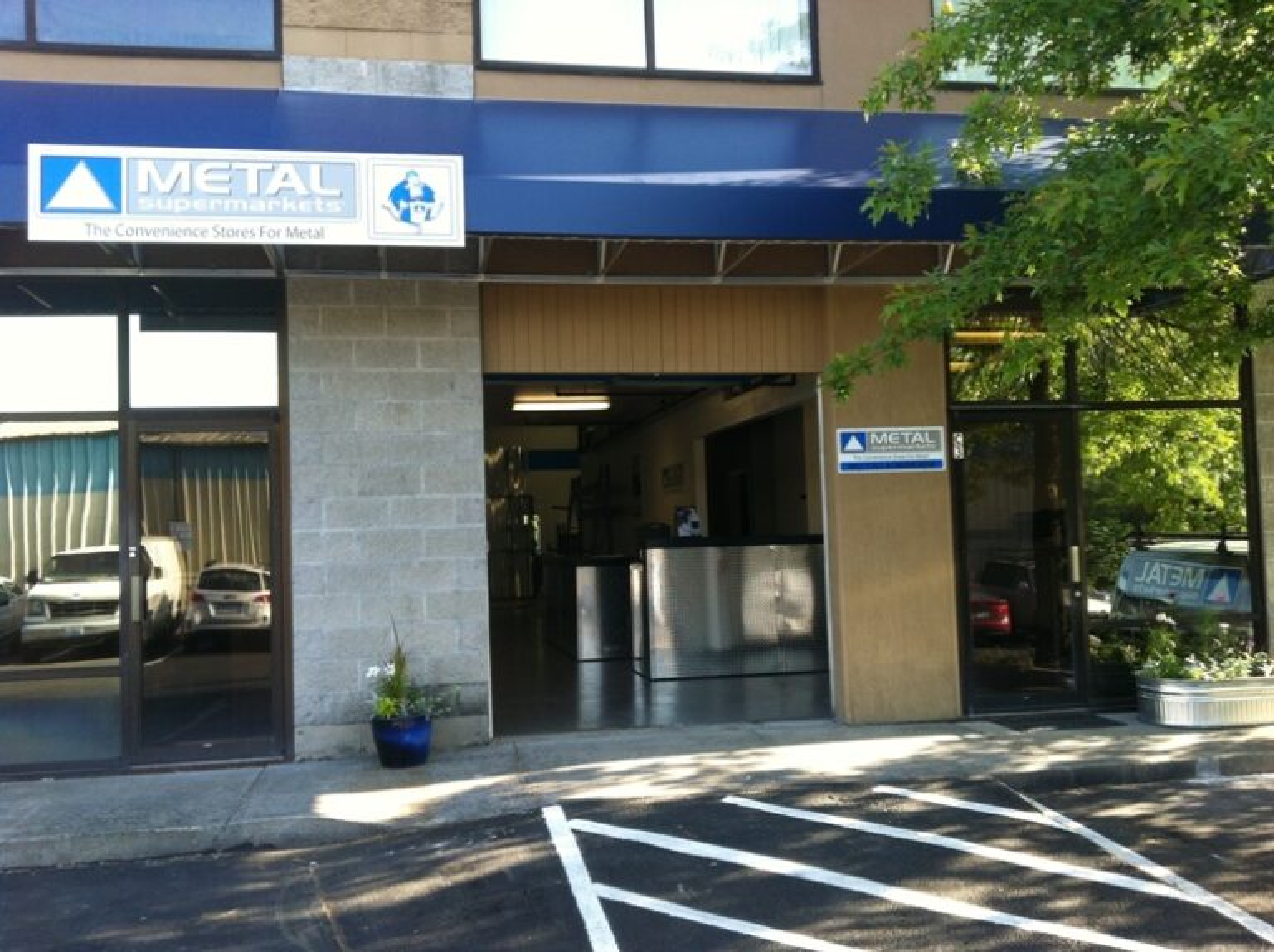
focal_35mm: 35
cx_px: 637
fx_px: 1287
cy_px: 476
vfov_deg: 40.6
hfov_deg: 52.7
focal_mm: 3.85
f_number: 2.8
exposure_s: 1/129
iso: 80
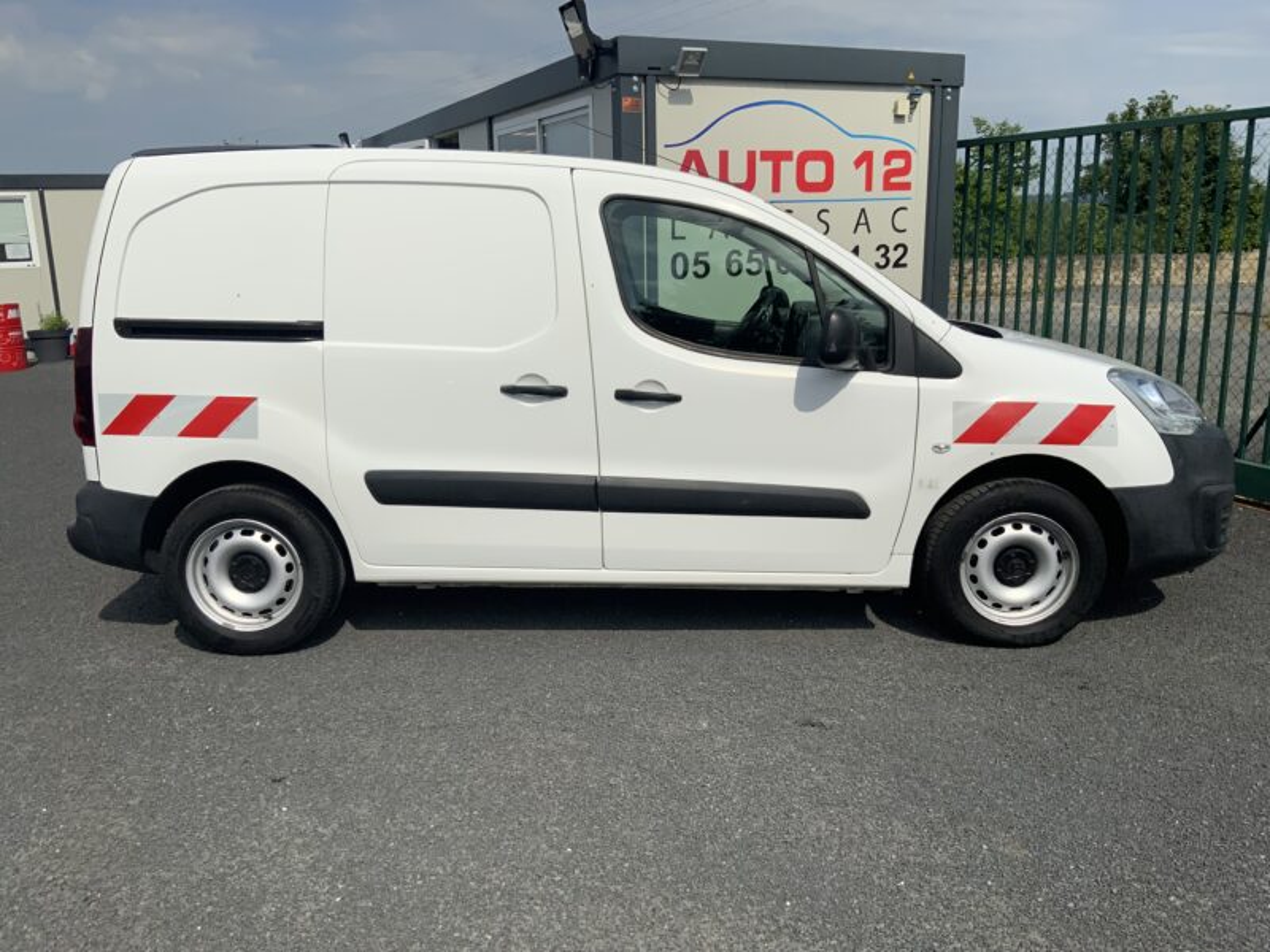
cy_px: 476
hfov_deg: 61.7
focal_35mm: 29
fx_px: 1064
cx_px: 635
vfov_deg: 48.2
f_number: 1.8
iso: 20
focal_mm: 3
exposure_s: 1/6536
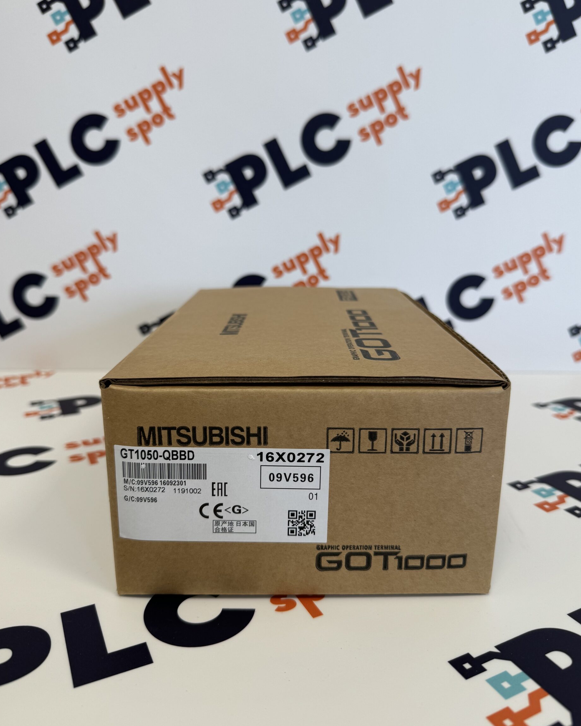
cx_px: 298
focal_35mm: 26
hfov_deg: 54.9
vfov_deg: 66.0
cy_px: 350
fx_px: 559
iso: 64
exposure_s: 1/100
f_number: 1.78
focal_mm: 6.76
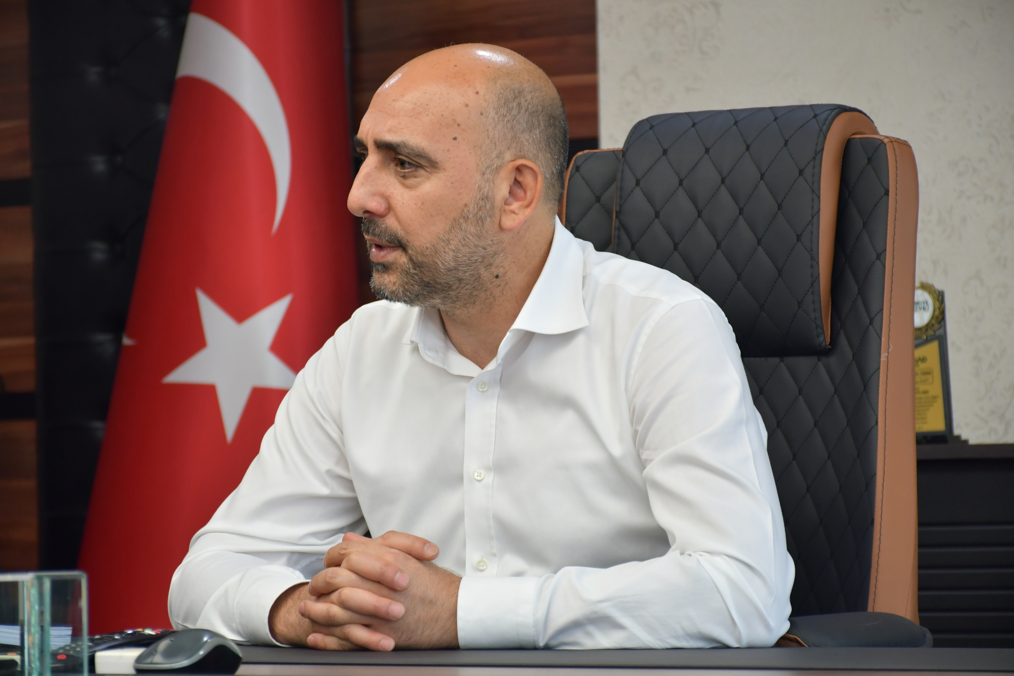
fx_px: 3999
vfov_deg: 9.7
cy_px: 338
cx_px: 507
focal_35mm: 142
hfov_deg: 14.4
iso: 800
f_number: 5.3
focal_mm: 95
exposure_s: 1/125
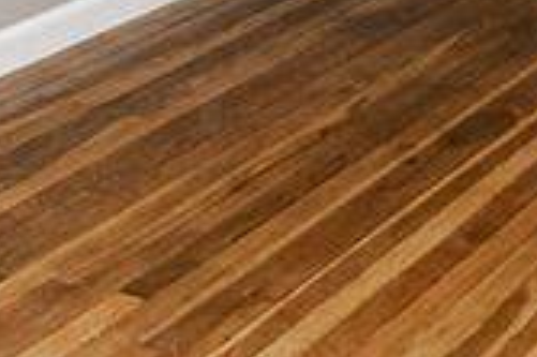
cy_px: -529
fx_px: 1714
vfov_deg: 10.2
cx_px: 428
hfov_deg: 17.7
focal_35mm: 115
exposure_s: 1/60
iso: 640
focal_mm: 10
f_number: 10
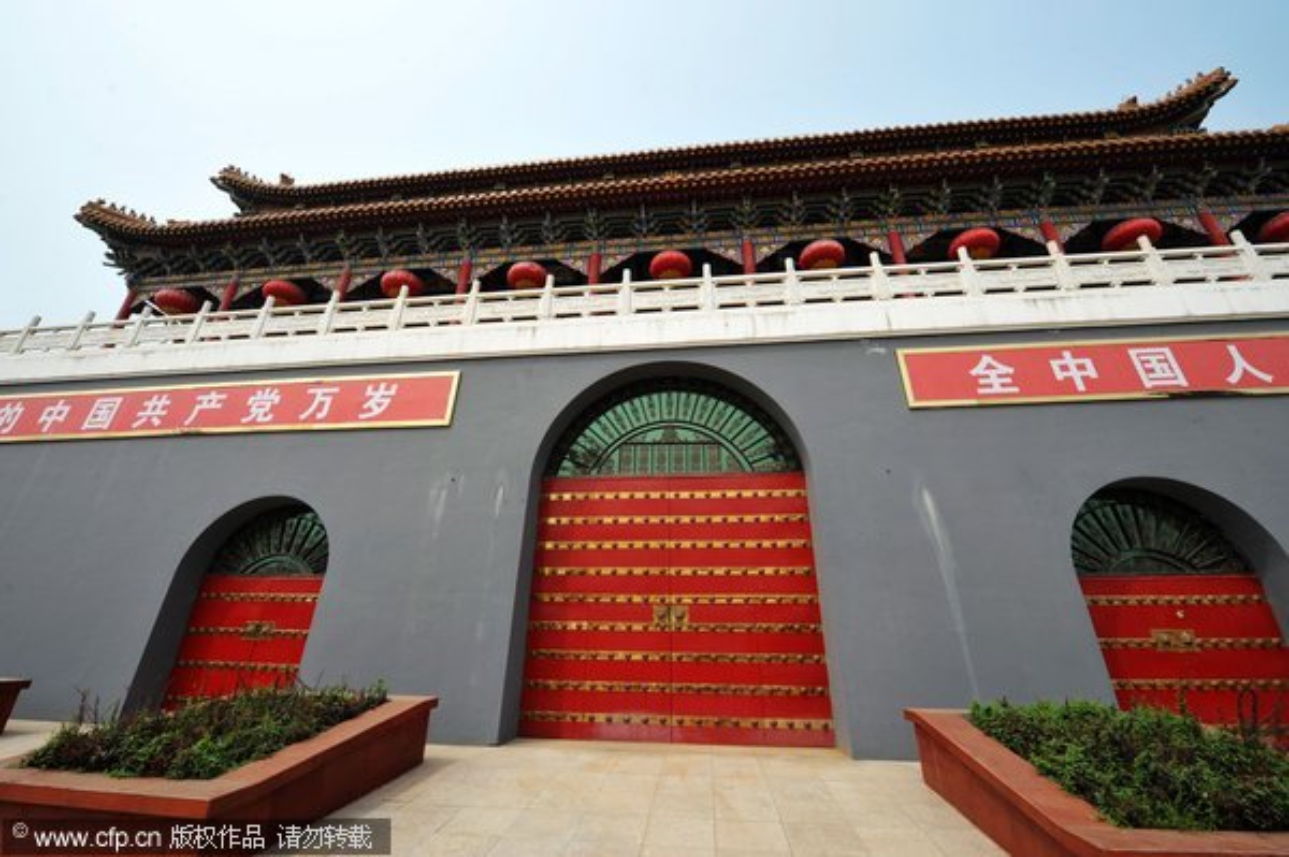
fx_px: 501
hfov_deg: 104.3
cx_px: 644
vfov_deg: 81.1
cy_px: 428
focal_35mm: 14
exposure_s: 1/400
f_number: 10
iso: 200
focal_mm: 14
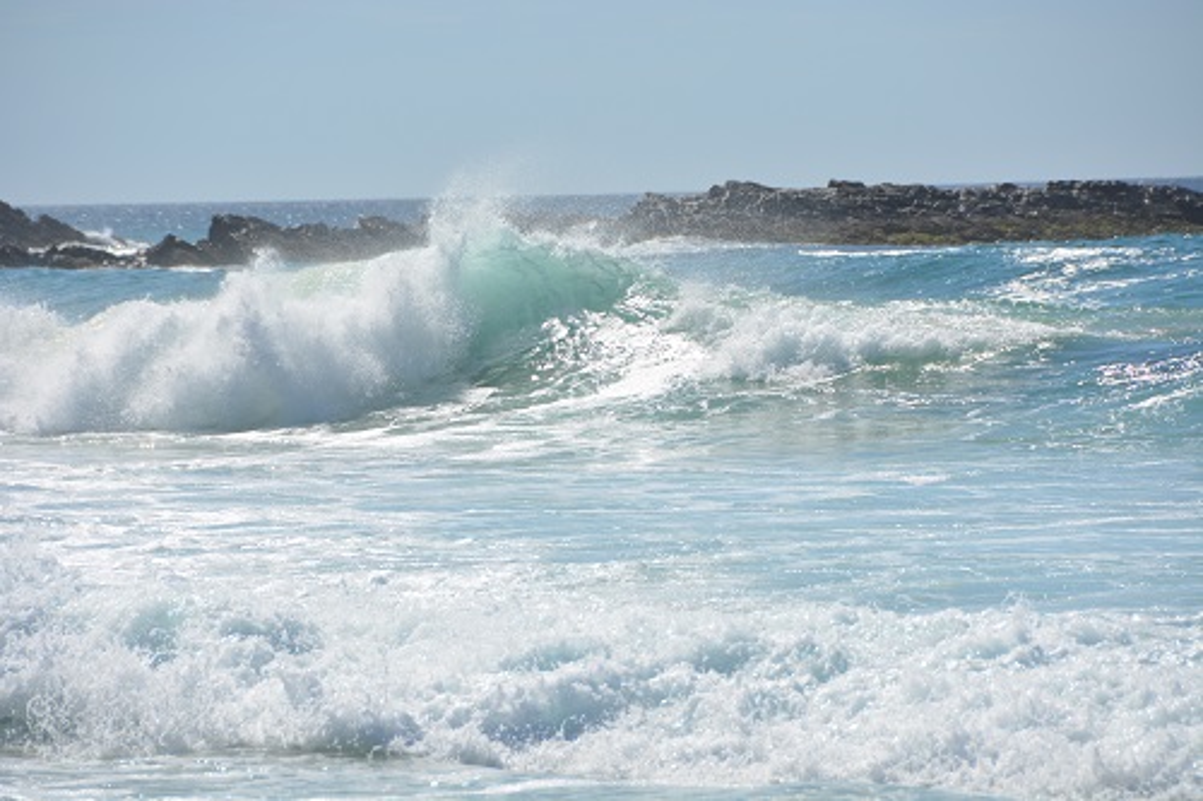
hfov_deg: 6.9
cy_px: 400
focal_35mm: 300
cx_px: 602
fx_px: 10021
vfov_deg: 4.6
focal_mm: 200
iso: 160
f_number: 8
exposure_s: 1/1000
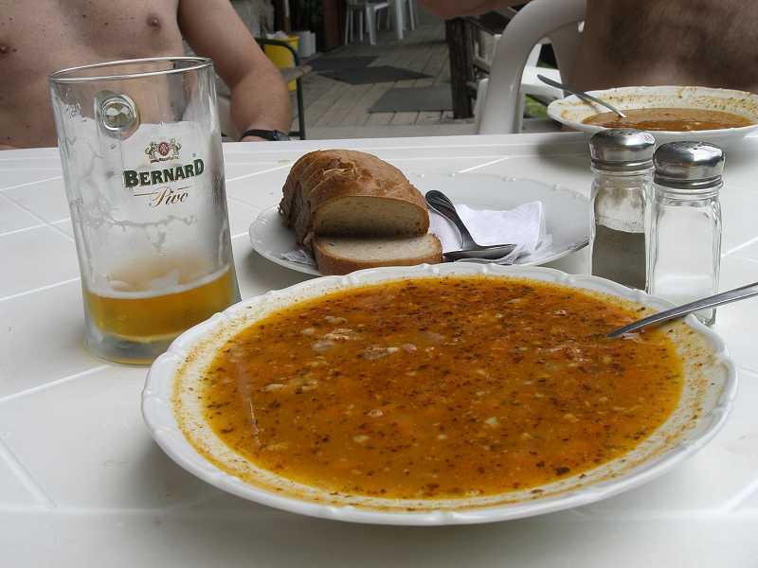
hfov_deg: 49.0
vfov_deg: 37.7
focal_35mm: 38
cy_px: 284
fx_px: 832
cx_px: 379
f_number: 4.4
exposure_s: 1/250
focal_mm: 6.3
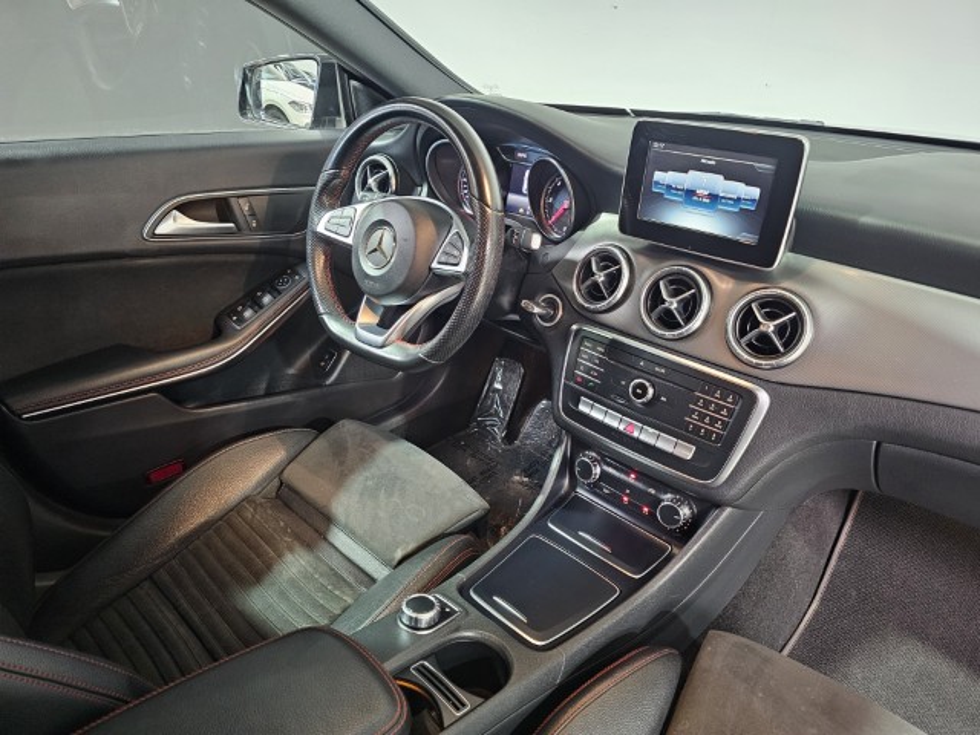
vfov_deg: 58.9
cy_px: 368
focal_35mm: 23
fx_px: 651
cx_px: 490
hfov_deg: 73.9
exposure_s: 1/40
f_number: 1.7
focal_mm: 6.3
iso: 500
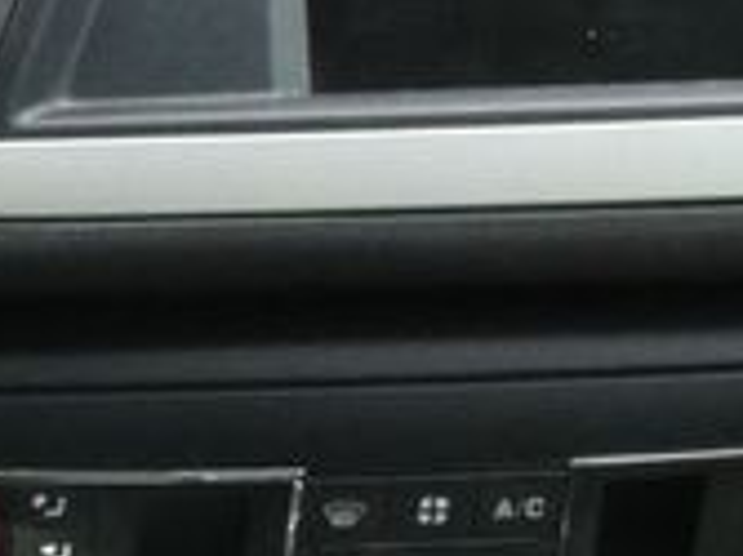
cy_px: 276
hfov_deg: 8.4
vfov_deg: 6.7
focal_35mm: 221
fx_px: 4740
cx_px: -885
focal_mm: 6.5
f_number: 6.3
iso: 500
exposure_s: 1/80
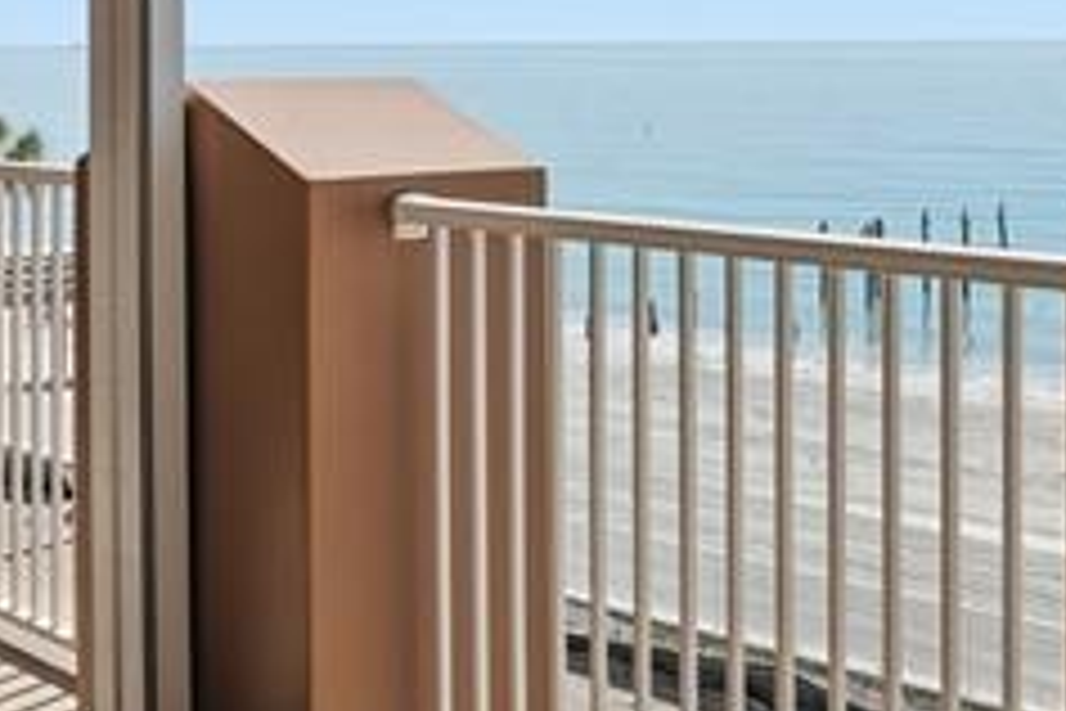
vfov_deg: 19.2
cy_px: -9
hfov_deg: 26.9
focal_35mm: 69
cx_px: 1169
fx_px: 2043
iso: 800
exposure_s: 1/8000
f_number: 8
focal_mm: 16
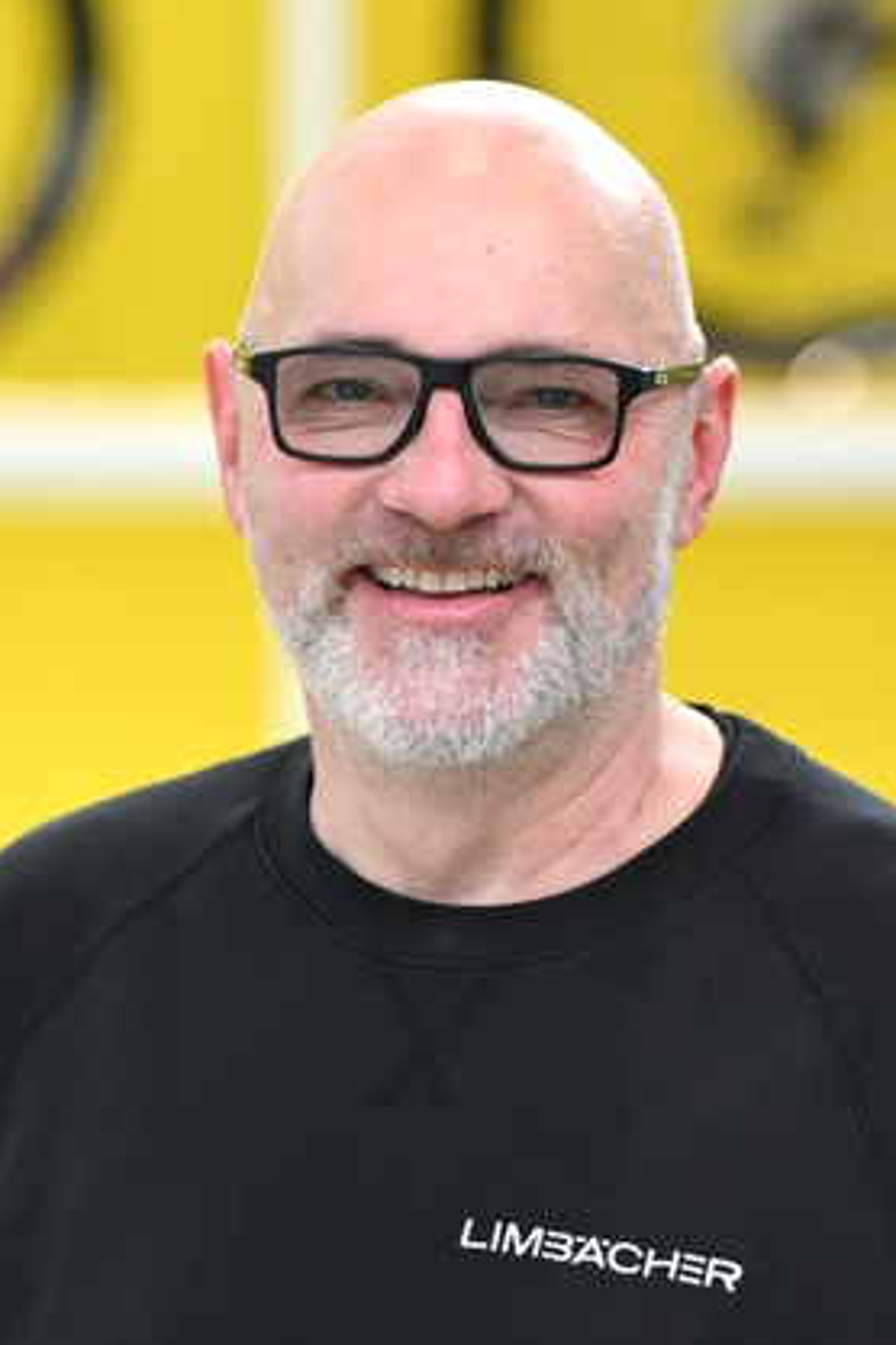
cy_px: 645
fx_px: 5077
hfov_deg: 10.1
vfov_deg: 15.1
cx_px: 454
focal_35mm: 136
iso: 800
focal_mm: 126
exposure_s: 1/400
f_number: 2.8
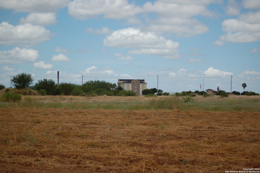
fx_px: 595
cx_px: 130
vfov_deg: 16.5
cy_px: 86
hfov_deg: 24.6
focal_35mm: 82
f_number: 4
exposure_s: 1/2000
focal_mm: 55
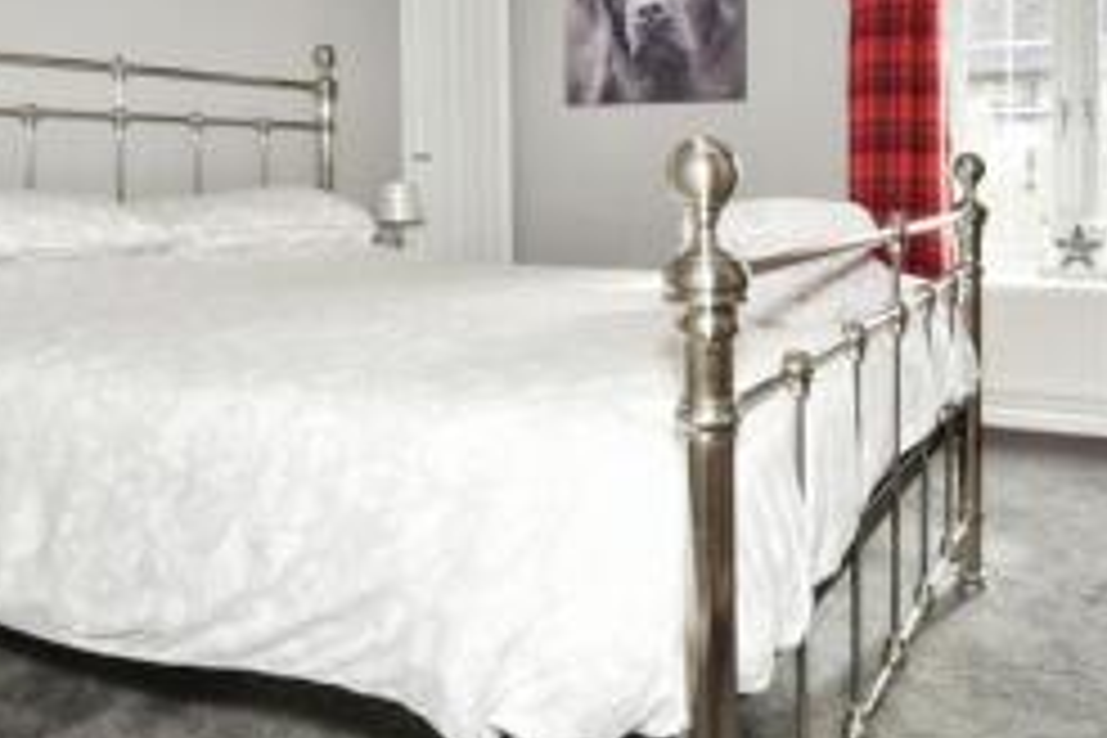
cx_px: 603
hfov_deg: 60.2
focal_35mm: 31
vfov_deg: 41.1
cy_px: 182
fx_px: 953
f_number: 8
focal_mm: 11
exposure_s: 1/40
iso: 400
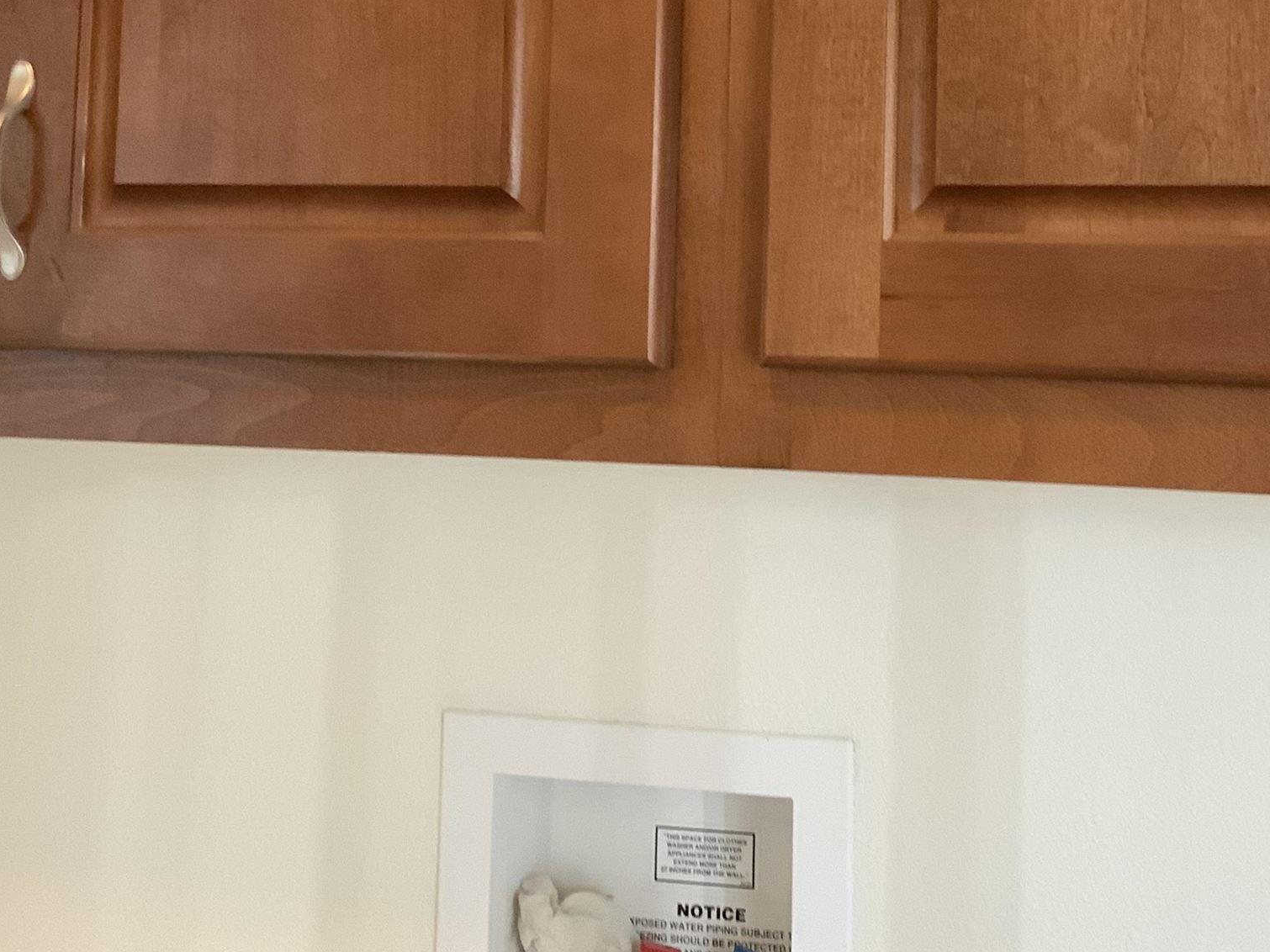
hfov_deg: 32.6
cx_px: 779
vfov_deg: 24.3
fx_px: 2164
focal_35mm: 59
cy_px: 145
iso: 200
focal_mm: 3
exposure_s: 1/40
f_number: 1.8
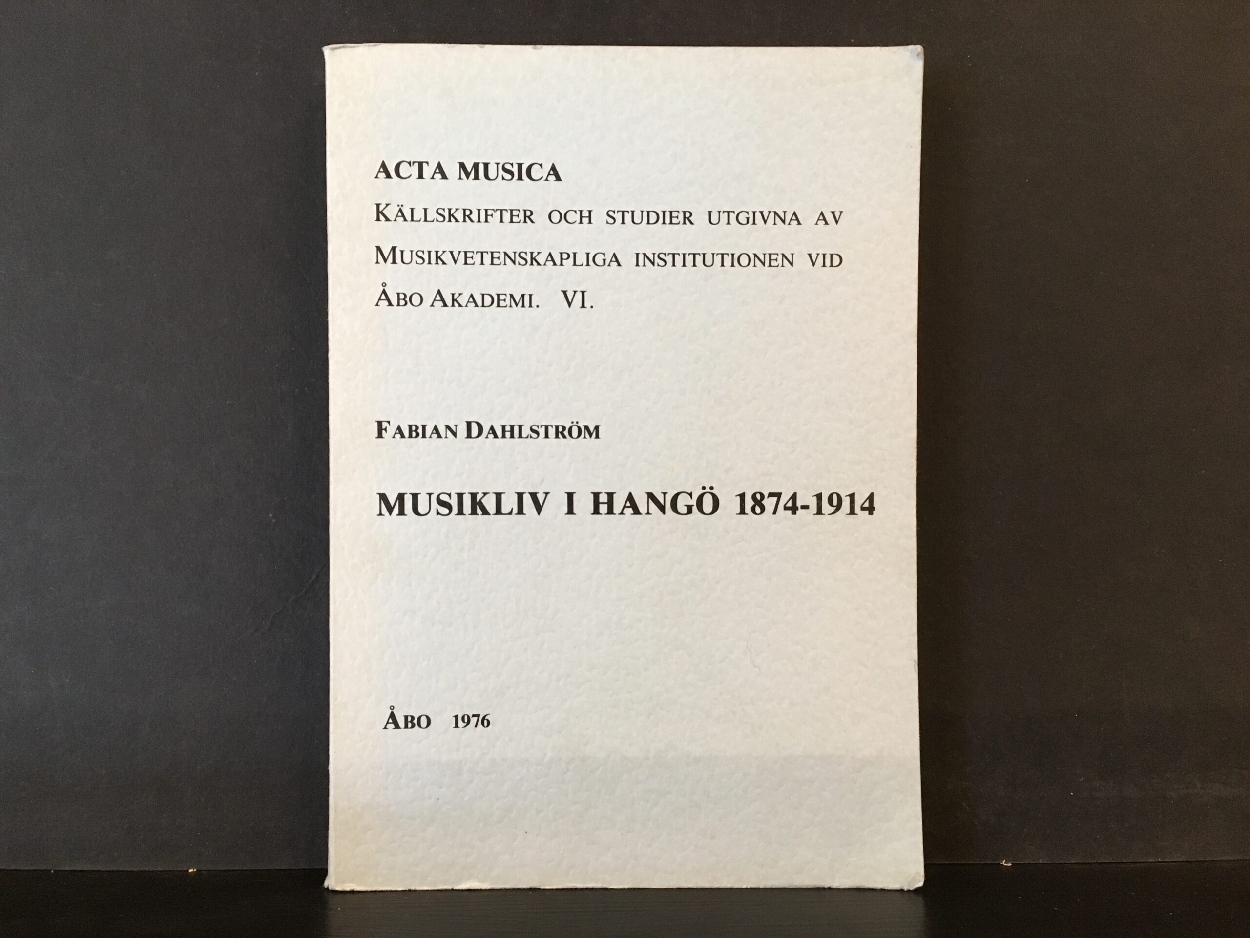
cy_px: 469
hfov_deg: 61.7
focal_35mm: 29
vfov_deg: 48.2
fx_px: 1047
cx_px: 625
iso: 200
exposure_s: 1/33
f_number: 2.2
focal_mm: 4.15
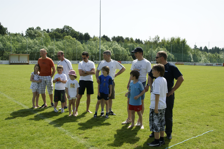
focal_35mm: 36
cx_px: 112
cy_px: 74
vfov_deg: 36.8
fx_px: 224
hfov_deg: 53.2
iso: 100
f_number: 9
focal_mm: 24
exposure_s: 1/160
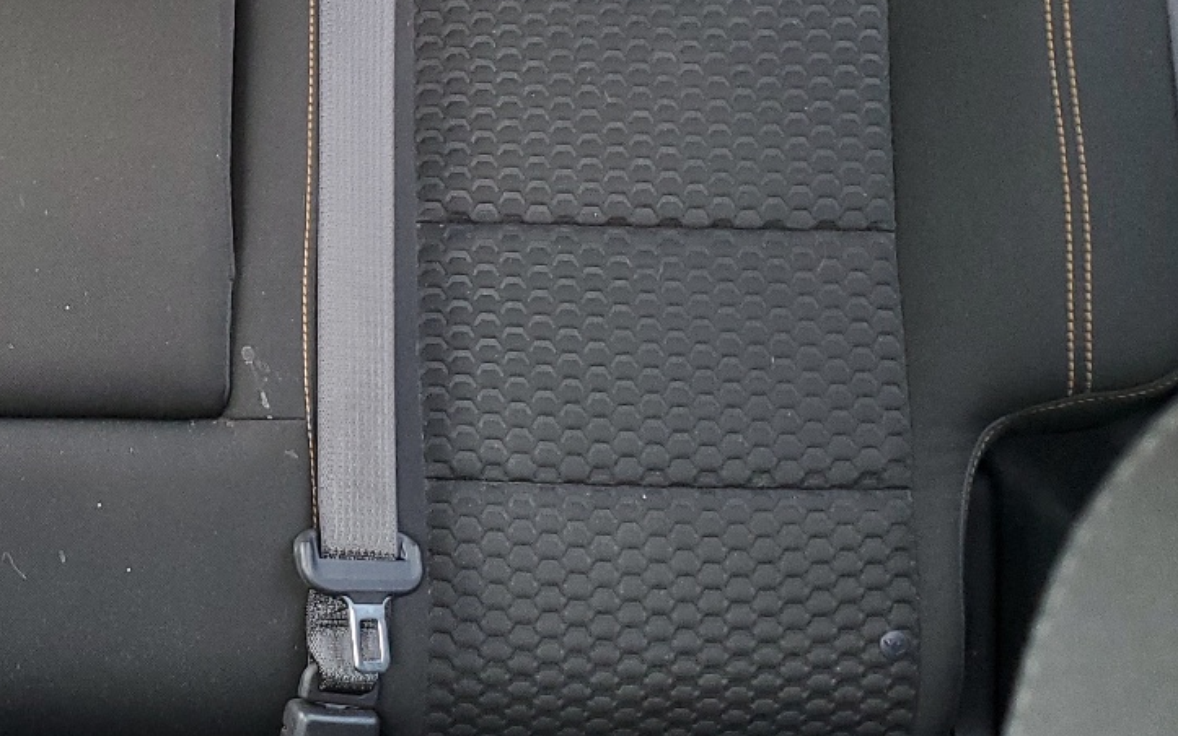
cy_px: 243
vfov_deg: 21.2
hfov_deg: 30.8
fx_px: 1959
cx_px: -34
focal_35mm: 61
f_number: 1.5
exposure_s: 1/60.2
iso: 111
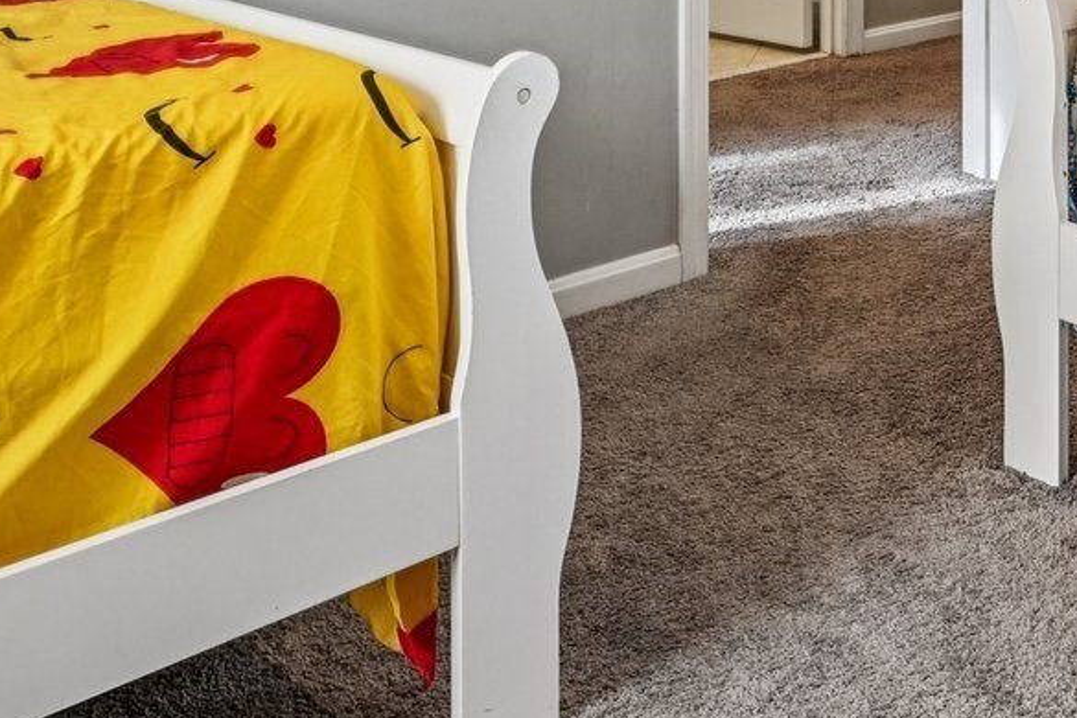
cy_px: -314
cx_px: 1178
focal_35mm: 56
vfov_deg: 21.0
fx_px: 1675
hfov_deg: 31.7
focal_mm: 16
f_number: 8
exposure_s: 1/80
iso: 400
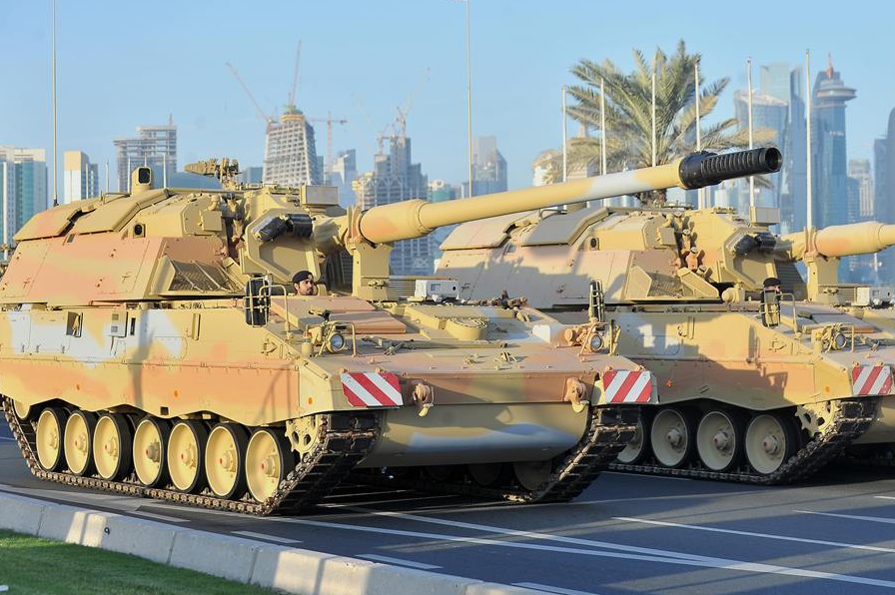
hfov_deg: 25.4
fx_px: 1987
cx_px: 493
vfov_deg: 17.0
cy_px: 279
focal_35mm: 80
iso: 400
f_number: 5
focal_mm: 70
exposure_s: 1/1000
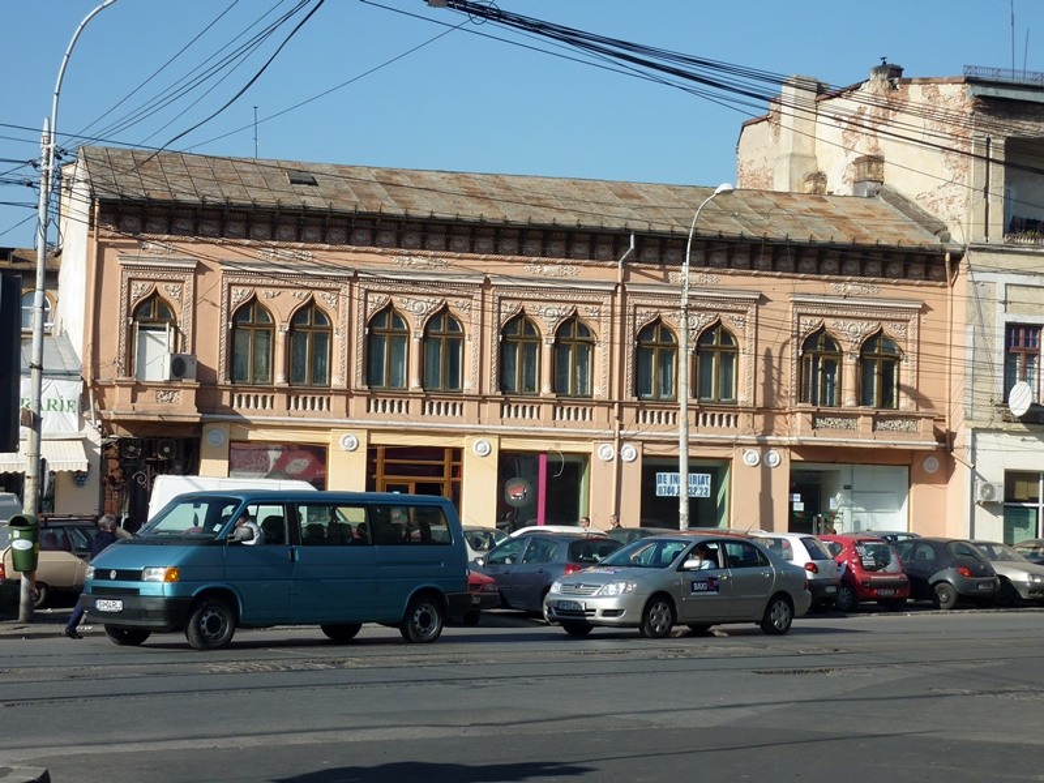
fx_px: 2171
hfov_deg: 27.0
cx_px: 522
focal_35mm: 72
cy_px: 392
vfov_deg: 20.4
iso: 80
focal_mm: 11.9
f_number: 4.5
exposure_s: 1/500
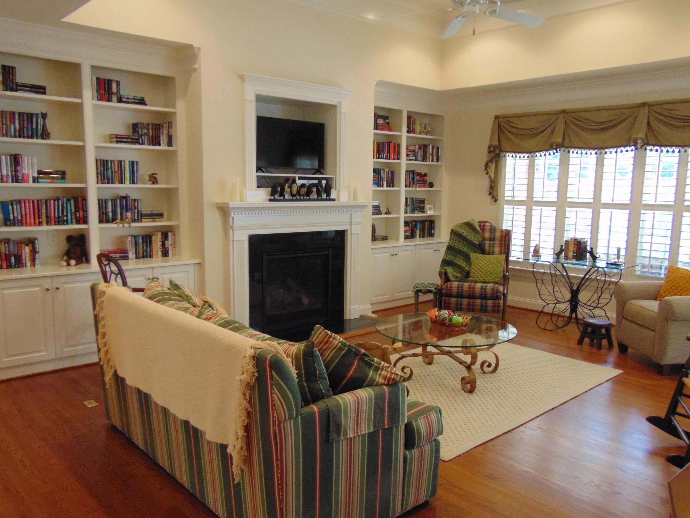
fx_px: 558
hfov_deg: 63.4
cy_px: 273
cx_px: 344
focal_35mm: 28
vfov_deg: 49.7
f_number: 3
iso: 400
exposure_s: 1/20
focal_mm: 4.5
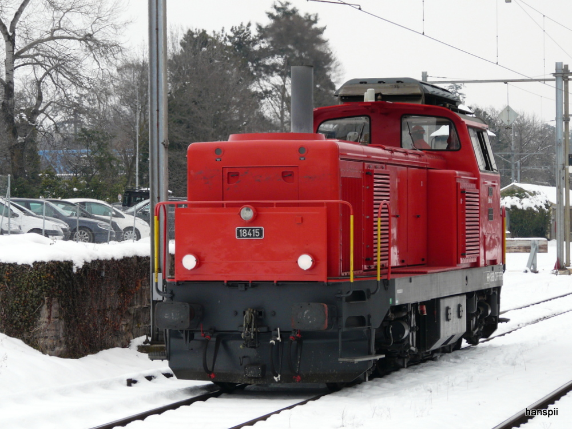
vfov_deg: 11.5
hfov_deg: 15.3
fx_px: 2132
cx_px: 286
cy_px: 214
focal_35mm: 129
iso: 100
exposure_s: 1/250
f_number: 4.5
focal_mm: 21.1
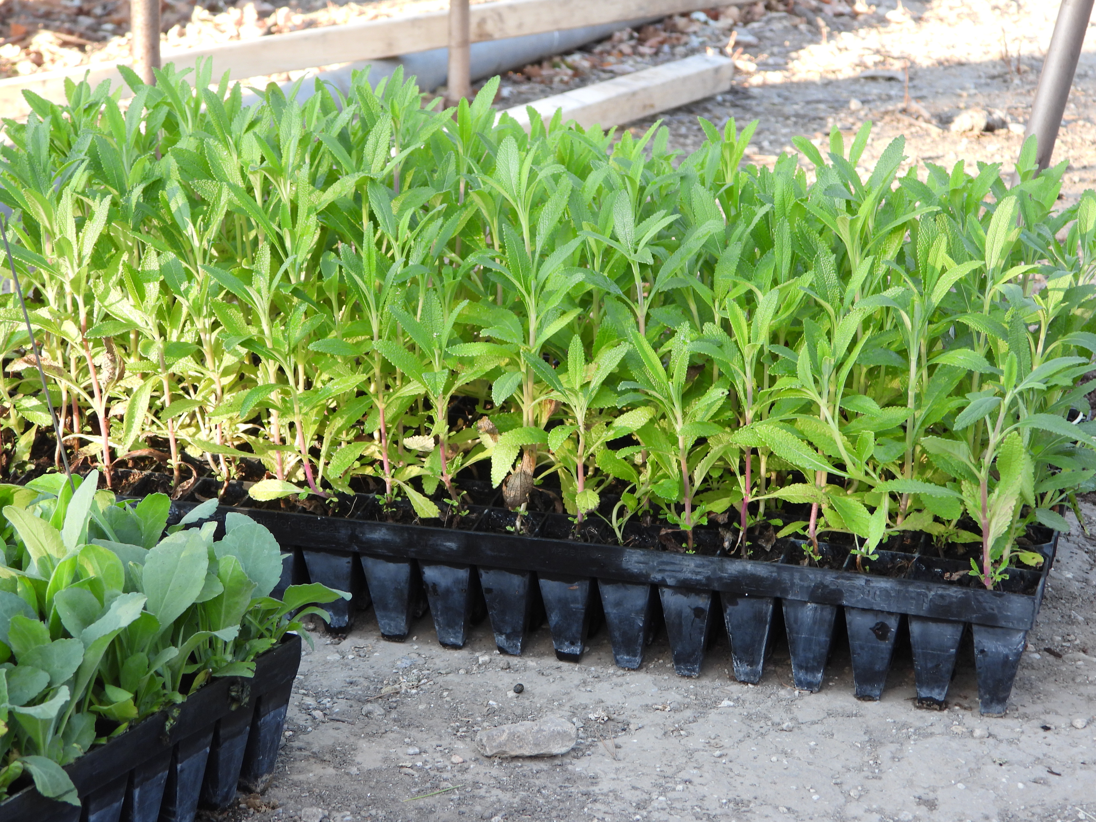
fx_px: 2691
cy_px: 411
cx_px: 548
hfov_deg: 23.0
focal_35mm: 85
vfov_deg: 17.4
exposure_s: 1/60
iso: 140
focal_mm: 15.3
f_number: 3.5
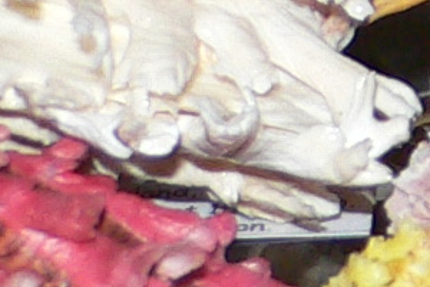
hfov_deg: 7.6
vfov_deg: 5.4
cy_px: -442
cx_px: 1167
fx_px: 2926
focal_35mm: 245
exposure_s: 1/60
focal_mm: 4.6
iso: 100
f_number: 2.8
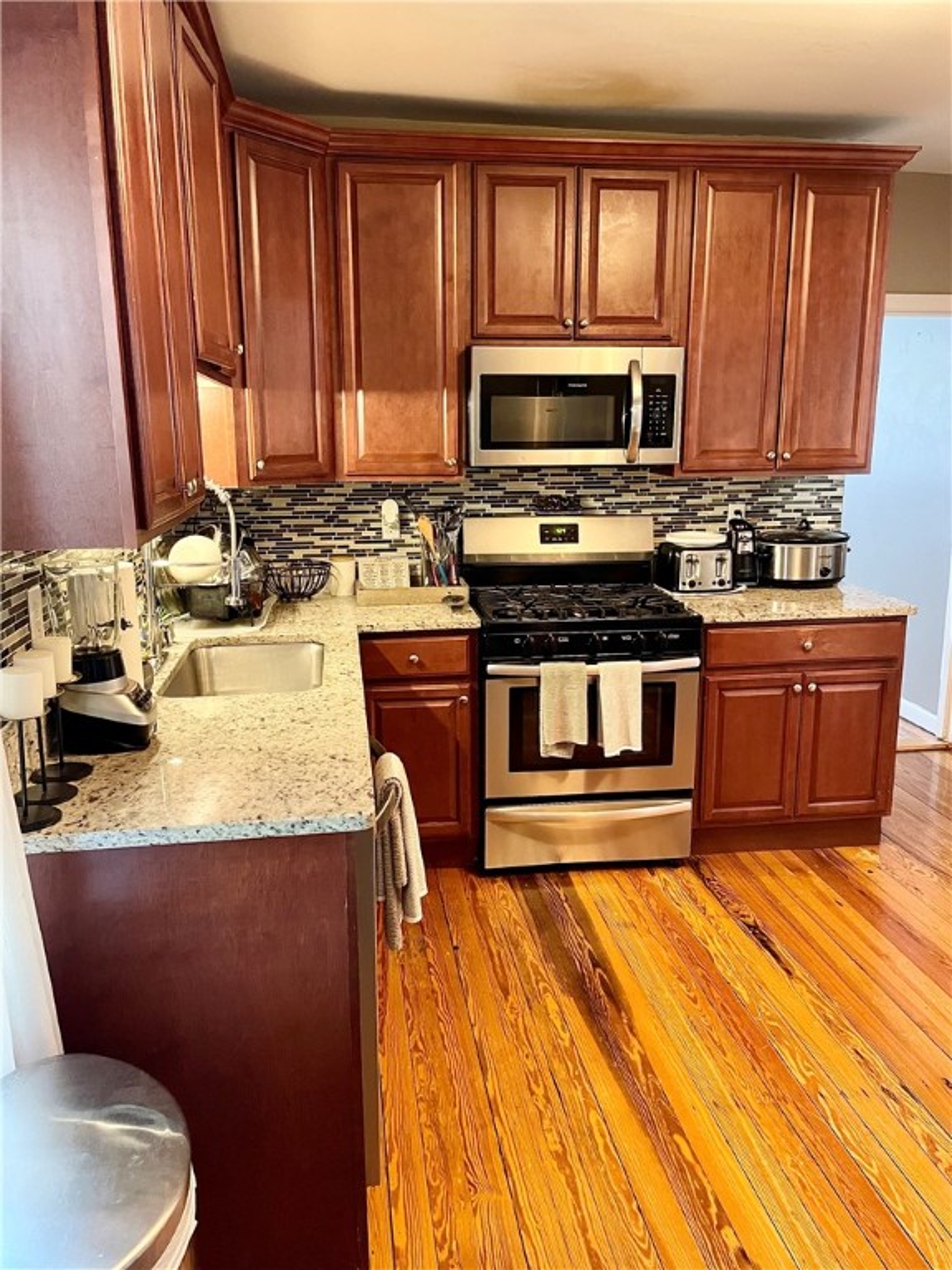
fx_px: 953
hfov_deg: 53.1
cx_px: 476
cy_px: 635
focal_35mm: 26
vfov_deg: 67.3
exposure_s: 1/30
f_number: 1.6
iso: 500
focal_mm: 4.2
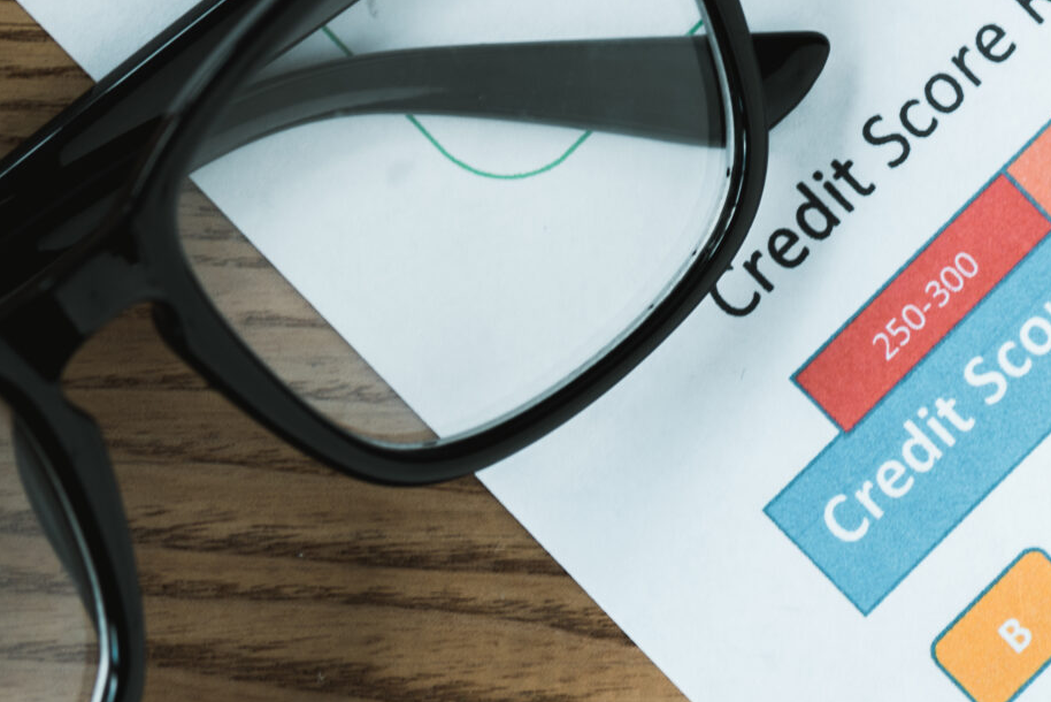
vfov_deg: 4.7
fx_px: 8585
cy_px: 95
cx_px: 82
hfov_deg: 7.0
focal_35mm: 294
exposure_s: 1/15
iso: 100
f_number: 6.3
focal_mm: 105
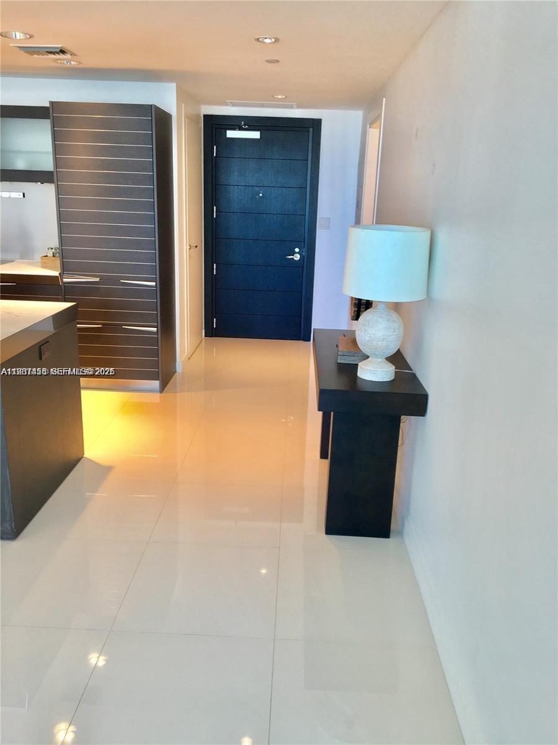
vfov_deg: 61.7
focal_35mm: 29
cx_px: 279
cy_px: 372
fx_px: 623
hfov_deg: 48.2
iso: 40
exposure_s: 1/30
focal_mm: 4.15
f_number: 2.2
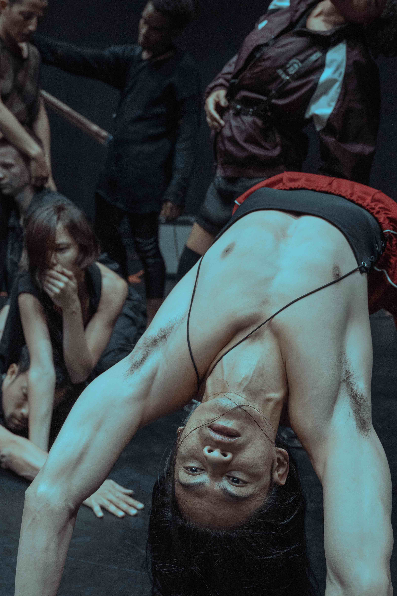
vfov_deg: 38.8
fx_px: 844
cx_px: 126
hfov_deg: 26.3
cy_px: 333
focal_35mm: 51
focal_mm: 29
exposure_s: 1/160
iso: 1250
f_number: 3.5
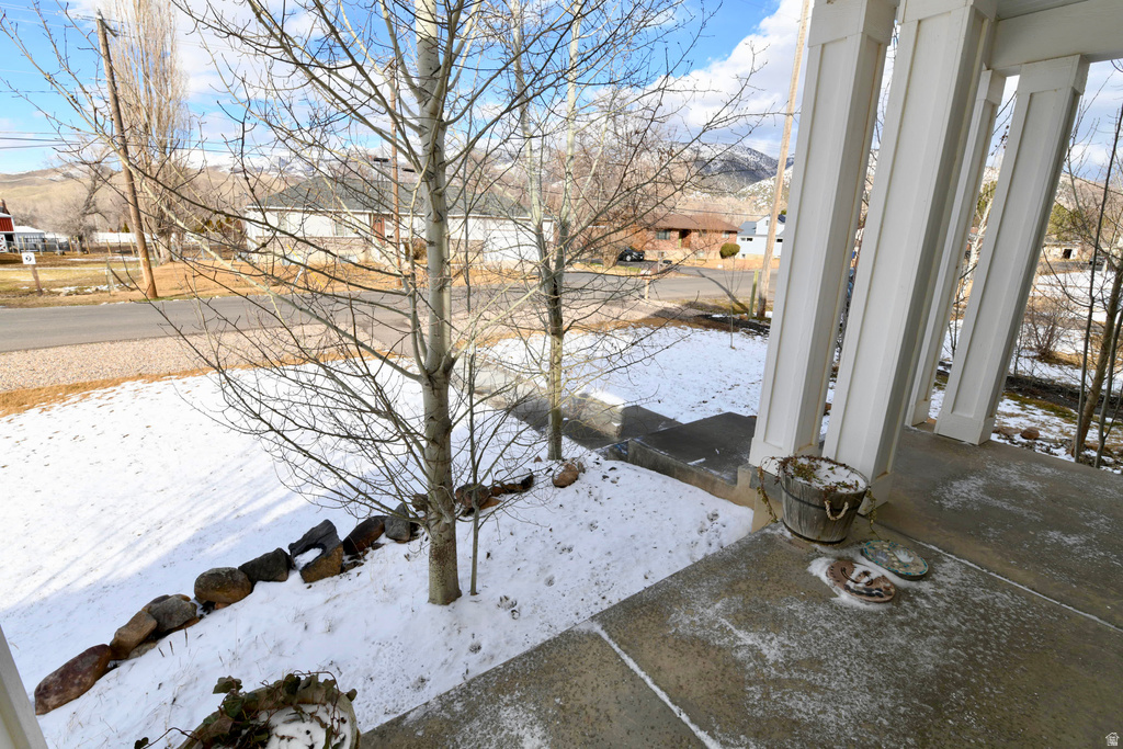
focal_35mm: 15
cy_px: 374
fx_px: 468
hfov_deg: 100.4
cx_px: 562
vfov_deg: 77.3
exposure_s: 1/80
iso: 200
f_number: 14
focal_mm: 15
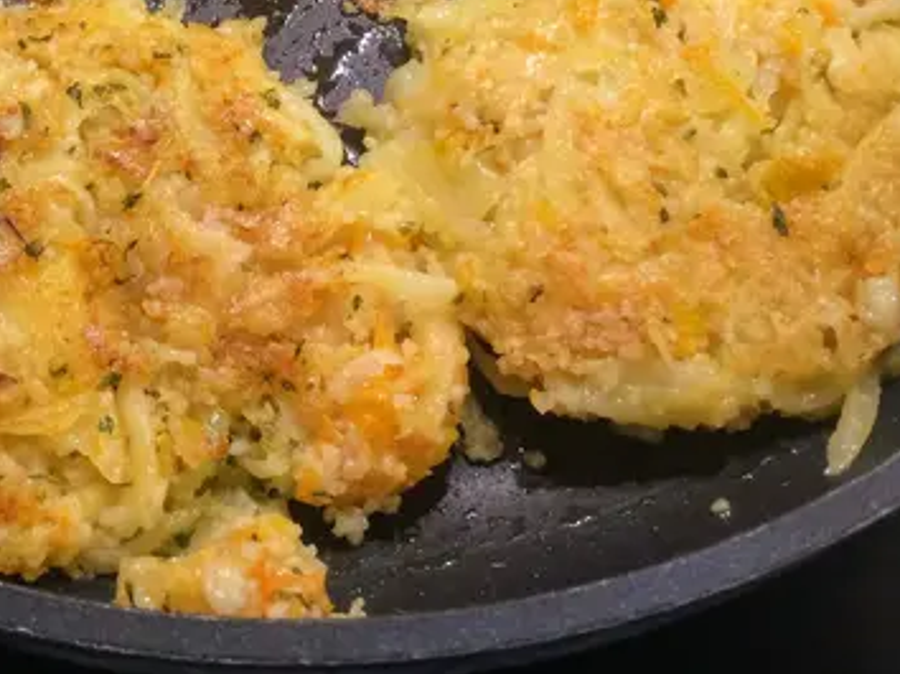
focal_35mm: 59
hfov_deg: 32.2
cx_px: 242
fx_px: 1533
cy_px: -8
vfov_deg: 23.7
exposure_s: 1/33
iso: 80
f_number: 2.2
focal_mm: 4.15
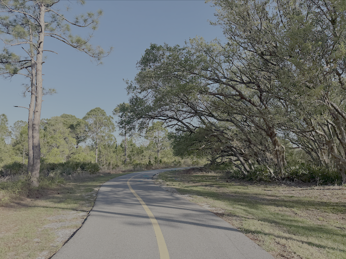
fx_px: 240
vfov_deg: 56.8
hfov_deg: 71.6
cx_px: 173
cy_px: 130
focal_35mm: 24
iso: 80
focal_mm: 6.76
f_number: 1.78
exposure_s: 1/1855
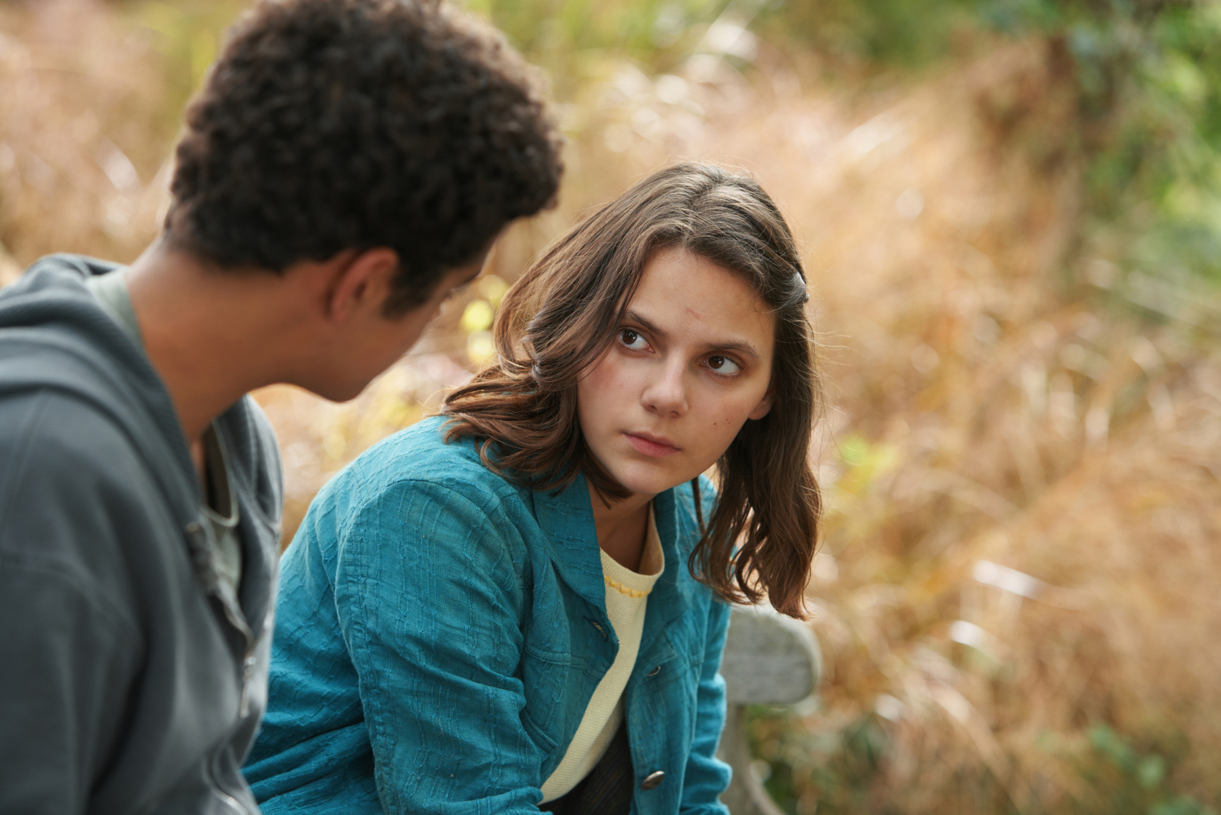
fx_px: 4579
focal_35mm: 135
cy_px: 408
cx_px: 610
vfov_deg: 10.2
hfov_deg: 15.2
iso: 800
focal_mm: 135
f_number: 4
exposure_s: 1/320
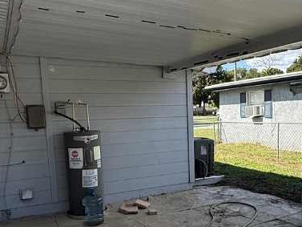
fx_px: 332
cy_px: 158
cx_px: 187
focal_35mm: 38
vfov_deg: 37.2
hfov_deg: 48.6
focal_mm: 2.22
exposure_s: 1/607
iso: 64
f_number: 2.2
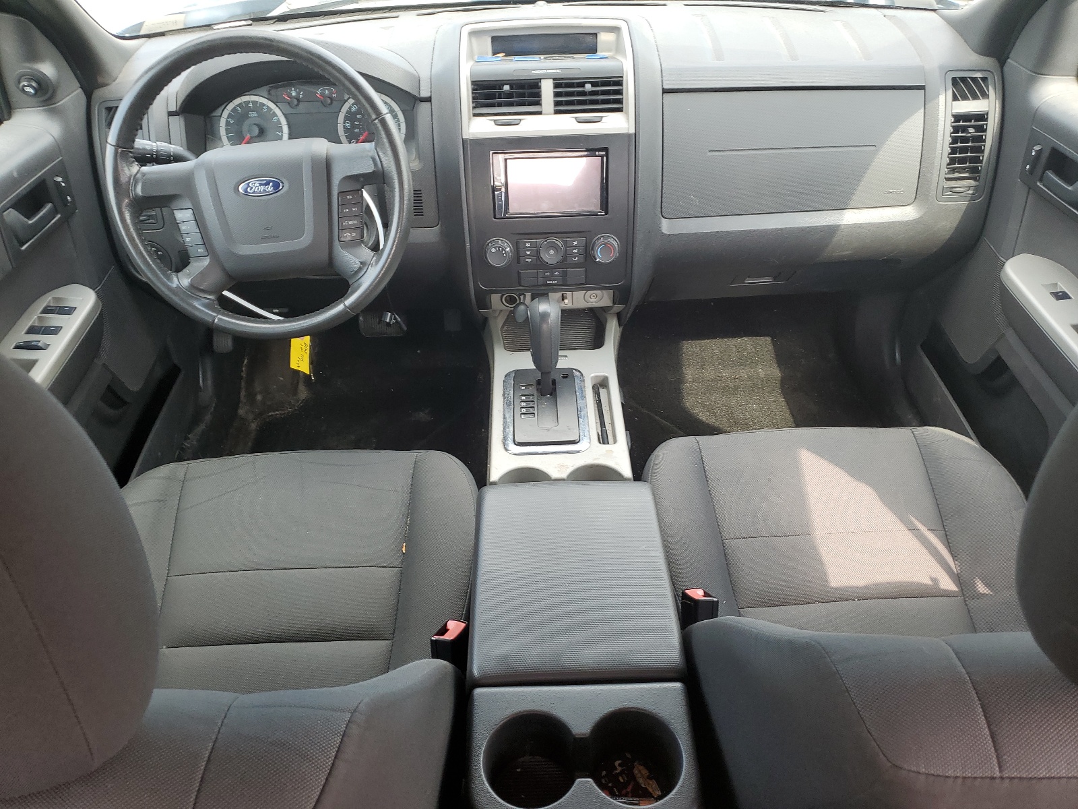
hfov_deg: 67.3
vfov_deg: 53.1
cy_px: 404
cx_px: 539
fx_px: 810
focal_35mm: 26
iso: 50
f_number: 1.5
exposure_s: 1/143
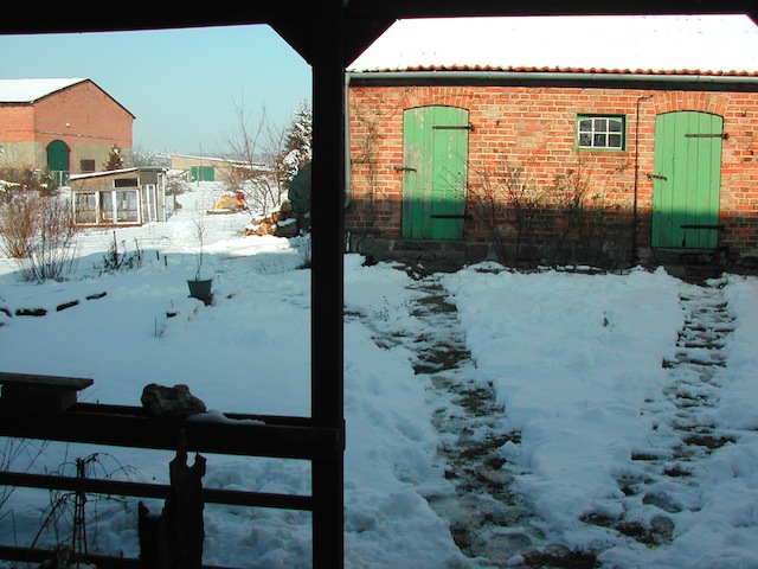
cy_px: 284
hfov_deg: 49.0
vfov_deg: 37.7
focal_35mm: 38
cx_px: 379
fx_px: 832
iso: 100
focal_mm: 8
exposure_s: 1/296
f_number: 7.6
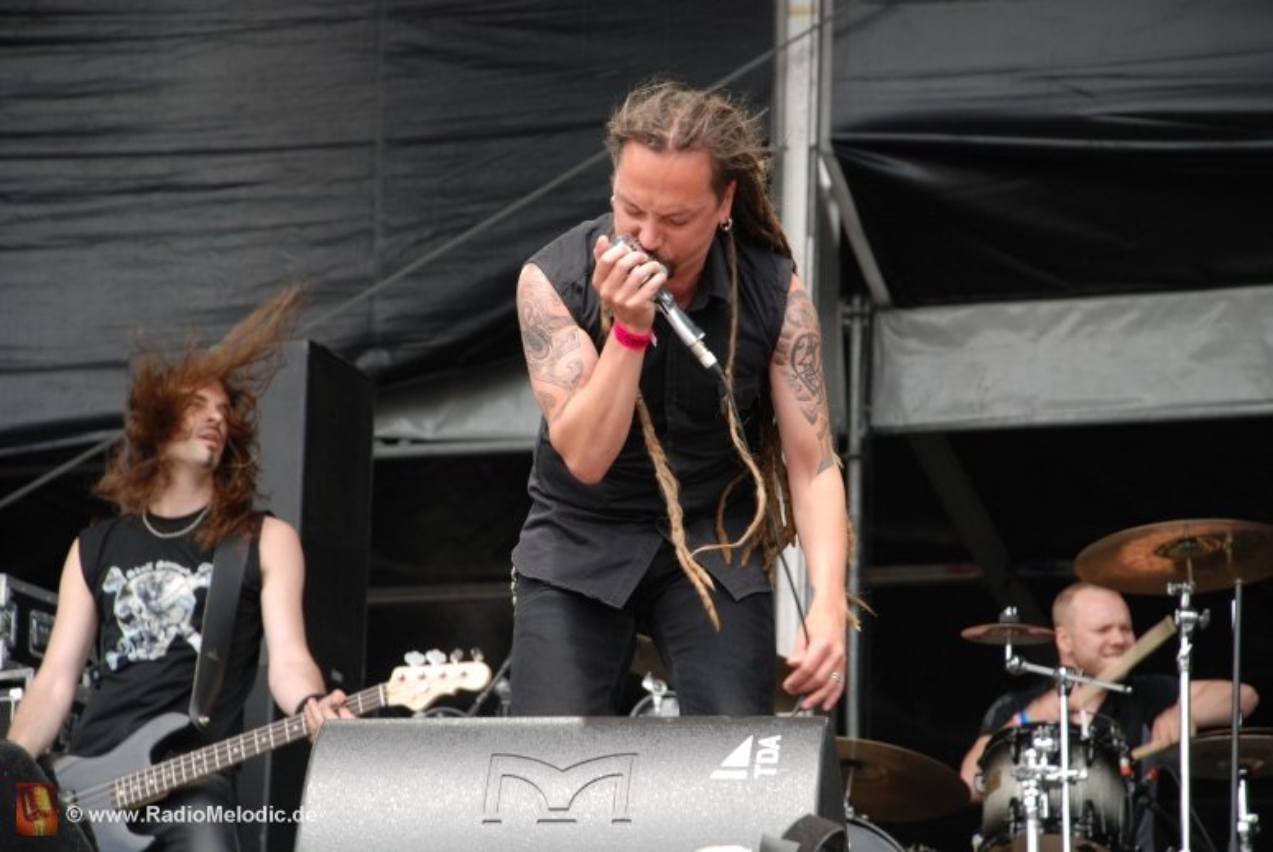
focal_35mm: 158
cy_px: 426
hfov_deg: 13.0
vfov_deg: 8.7
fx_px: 5576
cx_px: 636
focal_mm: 105
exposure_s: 1/160
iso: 200
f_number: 5.6
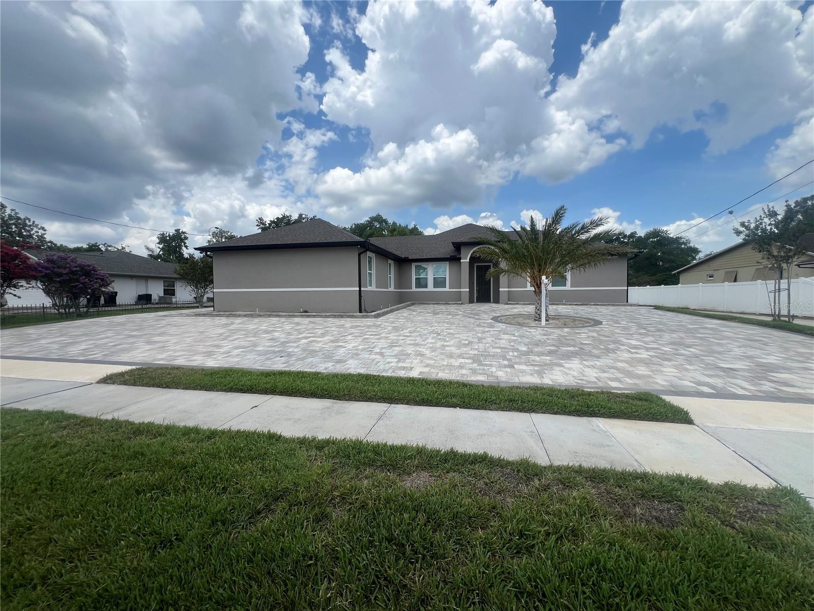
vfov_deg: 89.9
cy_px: 306
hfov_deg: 106.2
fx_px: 306
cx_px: 407
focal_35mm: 13
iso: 32
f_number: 1.8
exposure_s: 1/1980
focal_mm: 1.57
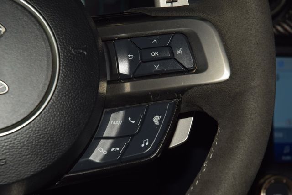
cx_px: 146
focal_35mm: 105
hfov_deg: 19.5
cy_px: 98
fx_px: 852
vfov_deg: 13.0
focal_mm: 70
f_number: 8
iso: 100
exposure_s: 1/125
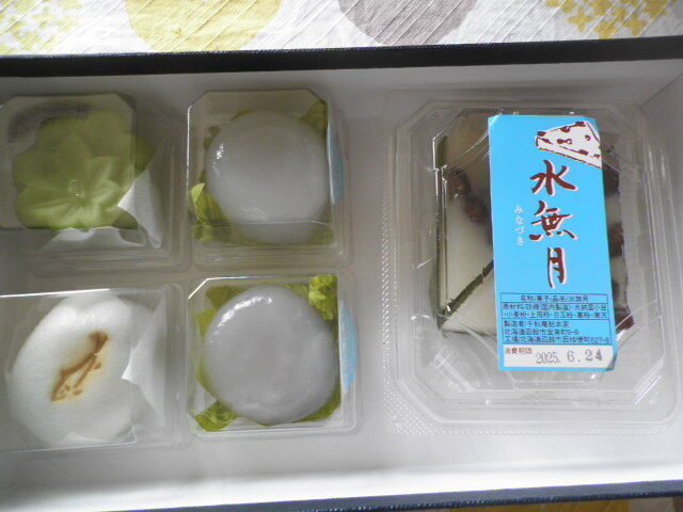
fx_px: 533
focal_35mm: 27
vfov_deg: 51.4
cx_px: 342
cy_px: 256
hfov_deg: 65.3
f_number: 3.2
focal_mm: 4.9
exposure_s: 1/30
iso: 100
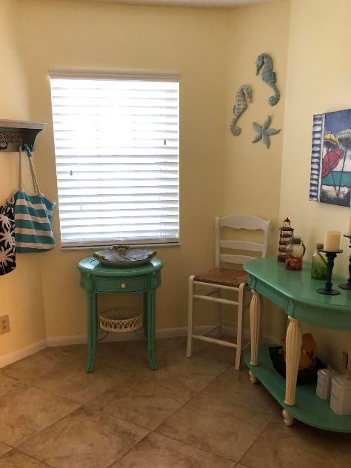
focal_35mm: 34
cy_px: 267
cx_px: 173
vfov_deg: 53.8
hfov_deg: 41.8
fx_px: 460
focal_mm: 3.99
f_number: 1.8
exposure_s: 1/15
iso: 40
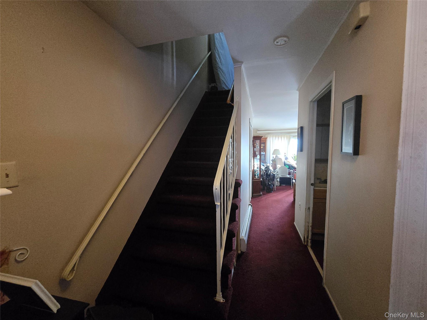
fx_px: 160
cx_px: 214
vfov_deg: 89.9
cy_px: 160
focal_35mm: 13
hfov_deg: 106.2
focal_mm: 2.2
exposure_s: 1/60
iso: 1600
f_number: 2.2
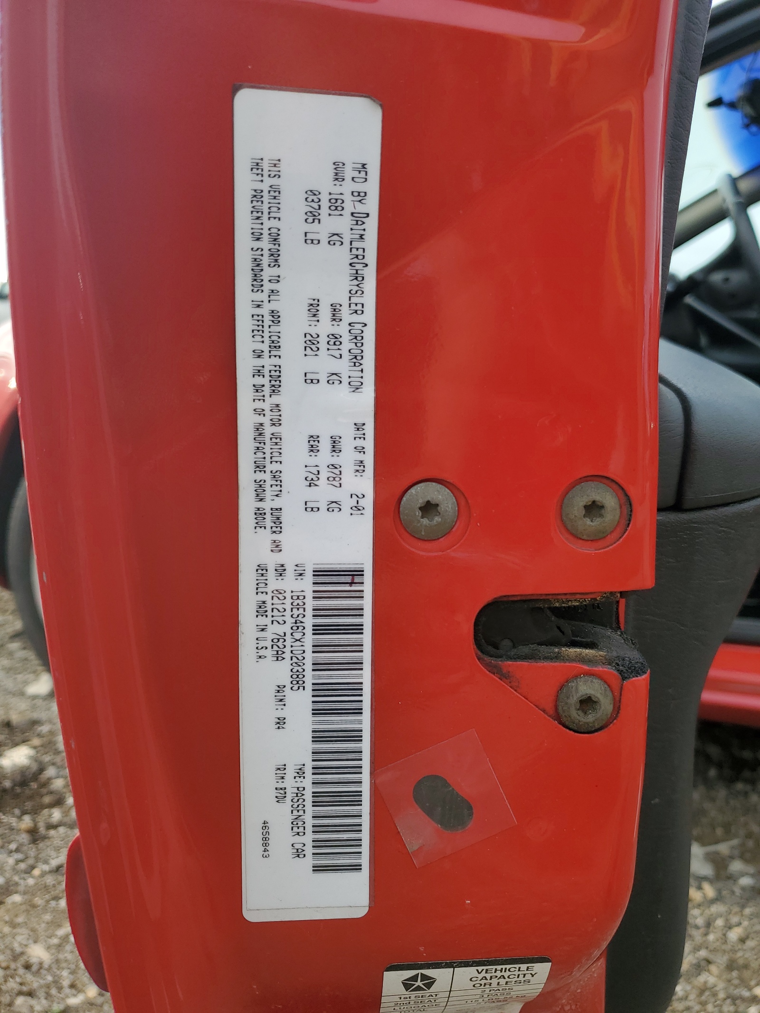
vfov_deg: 67.3
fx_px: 761
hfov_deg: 53.1
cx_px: 380
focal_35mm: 26
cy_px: 506
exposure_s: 1/909
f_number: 1.5
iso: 50
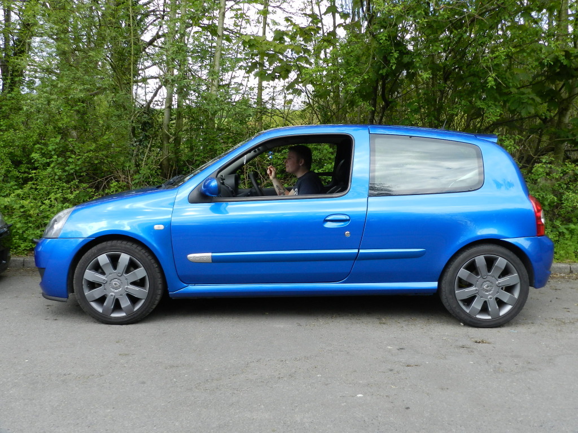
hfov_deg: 56.8
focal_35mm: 32
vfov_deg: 44.2
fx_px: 534
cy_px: 216
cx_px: 289
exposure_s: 1/320
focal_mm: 5.6
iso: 160
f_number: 3.7
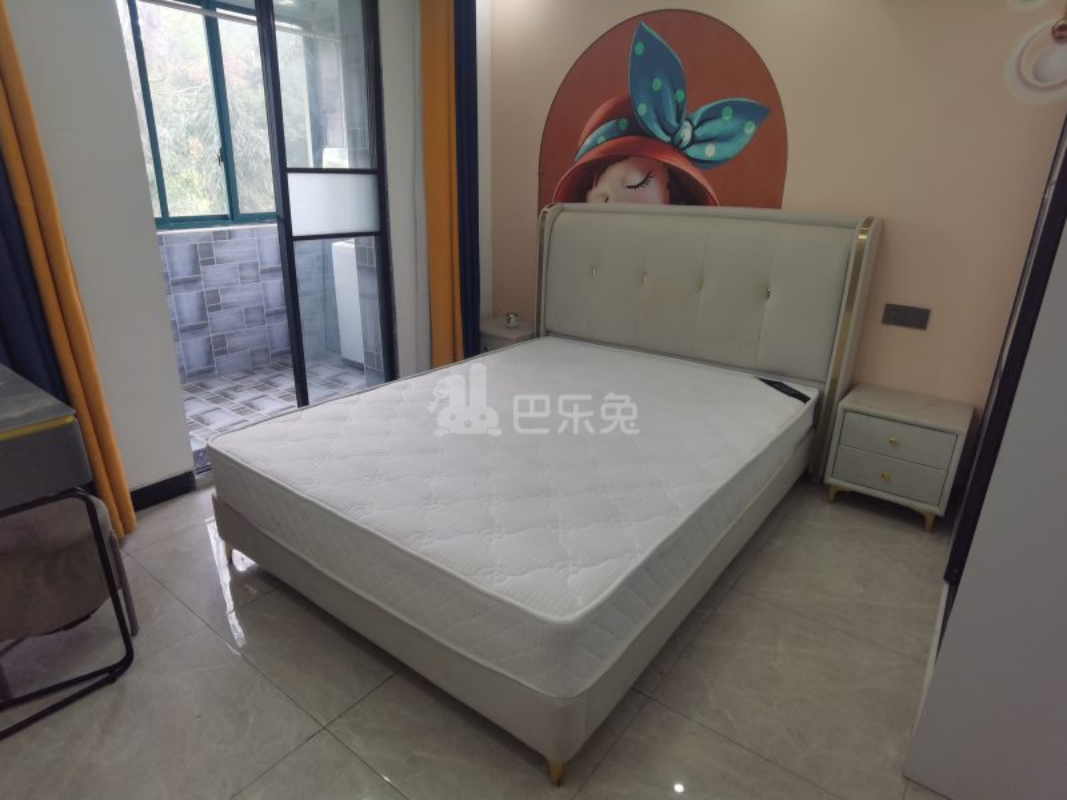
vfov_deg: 71.6
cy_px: 400
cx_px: 534
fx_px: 555
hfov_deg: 87.8
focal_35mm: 18
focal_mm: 4.4
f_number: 1.8
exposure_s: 1/100
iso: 80
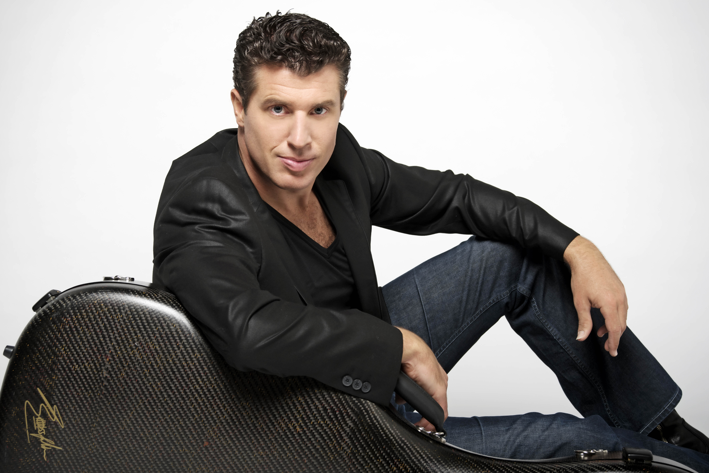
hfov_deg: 30.5
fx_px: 1300
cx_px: 354
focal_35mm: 66
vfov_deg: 20.6
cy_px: 236
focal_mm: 66
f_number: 8
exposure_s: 1/160
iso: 125
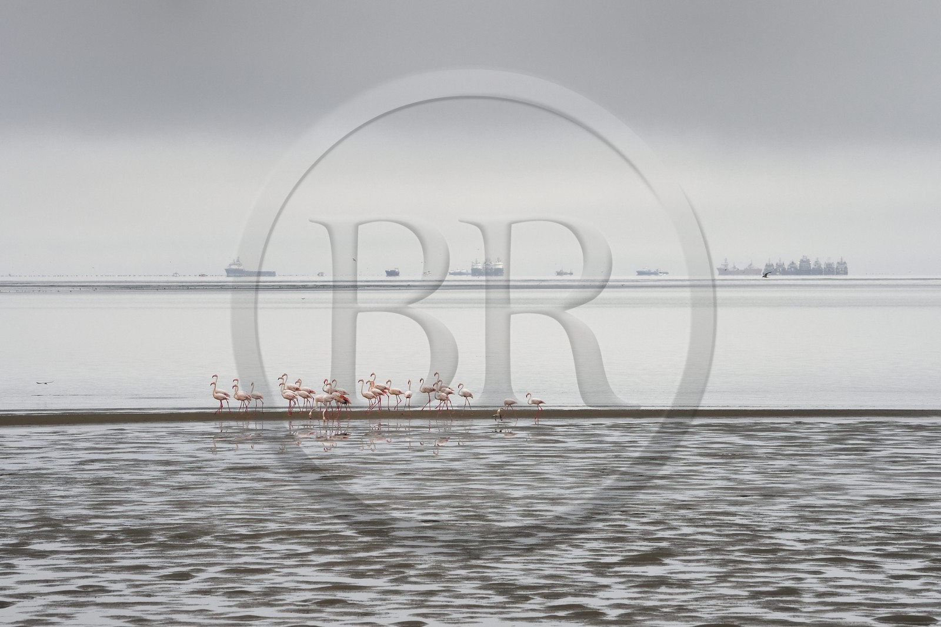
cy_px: 314
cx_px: 470
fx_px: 5226
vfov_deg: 6.9
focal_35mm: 200
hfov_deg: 10.3
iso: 800
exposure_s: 1/2000
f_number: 9
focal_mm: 200
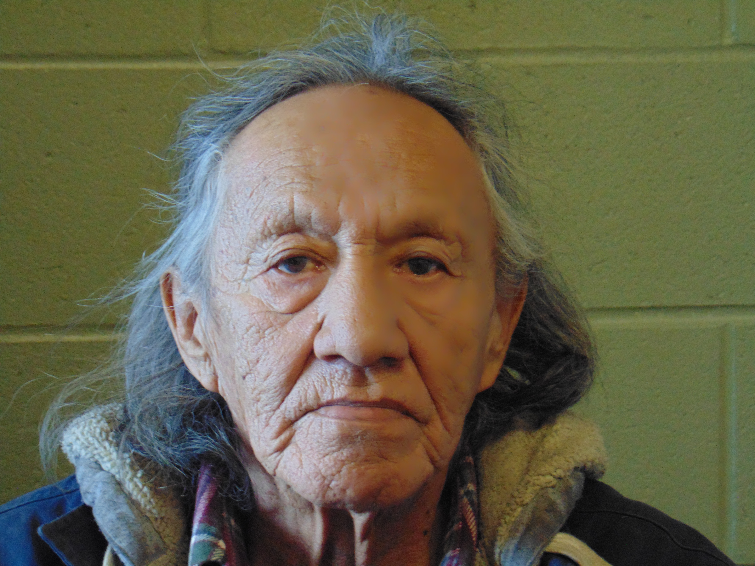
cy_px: 283
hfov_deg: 18.2
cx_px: 378
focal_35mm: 108
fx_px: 2356
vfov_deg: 13.7
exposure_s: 1/30
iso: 400
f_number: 3.9
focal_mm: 19.4
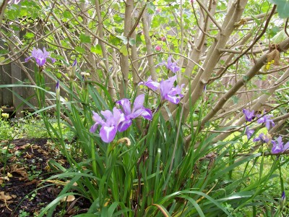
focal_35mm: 37
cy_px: 108
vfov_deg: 38.7
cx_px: 144
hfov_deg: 50.1
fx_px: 309
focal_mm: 5.6
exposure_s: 1/250
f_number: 2.8
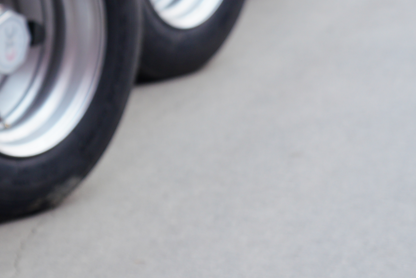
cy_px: 41
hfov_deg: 9.9
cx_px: -194
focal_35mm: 202
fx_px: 2334
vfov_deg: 6.8
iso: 250
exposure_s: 1/60
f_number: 2.8
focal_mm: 56
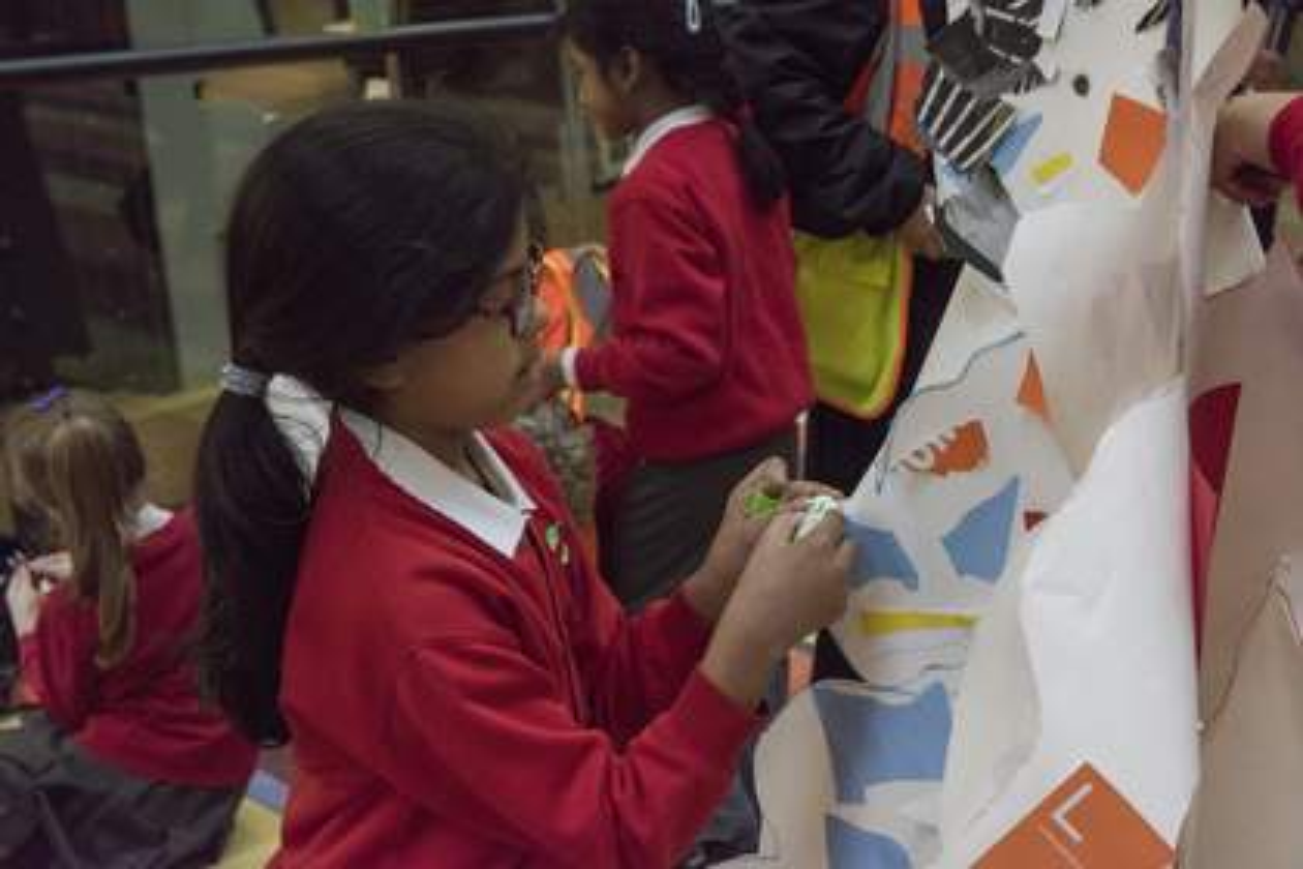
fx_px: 2461
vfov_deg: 20.0
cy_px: 434
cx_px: 652
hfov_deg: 29.7
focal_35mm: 68
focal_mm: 68
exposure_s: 1/160
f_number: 11
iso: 2500
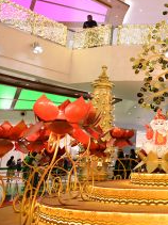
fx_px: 317
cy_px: 79
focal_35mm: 49
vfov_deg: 38.6
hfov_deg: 24.7
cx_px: 234
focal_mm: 24
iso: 640
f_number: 4
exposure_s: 1/100
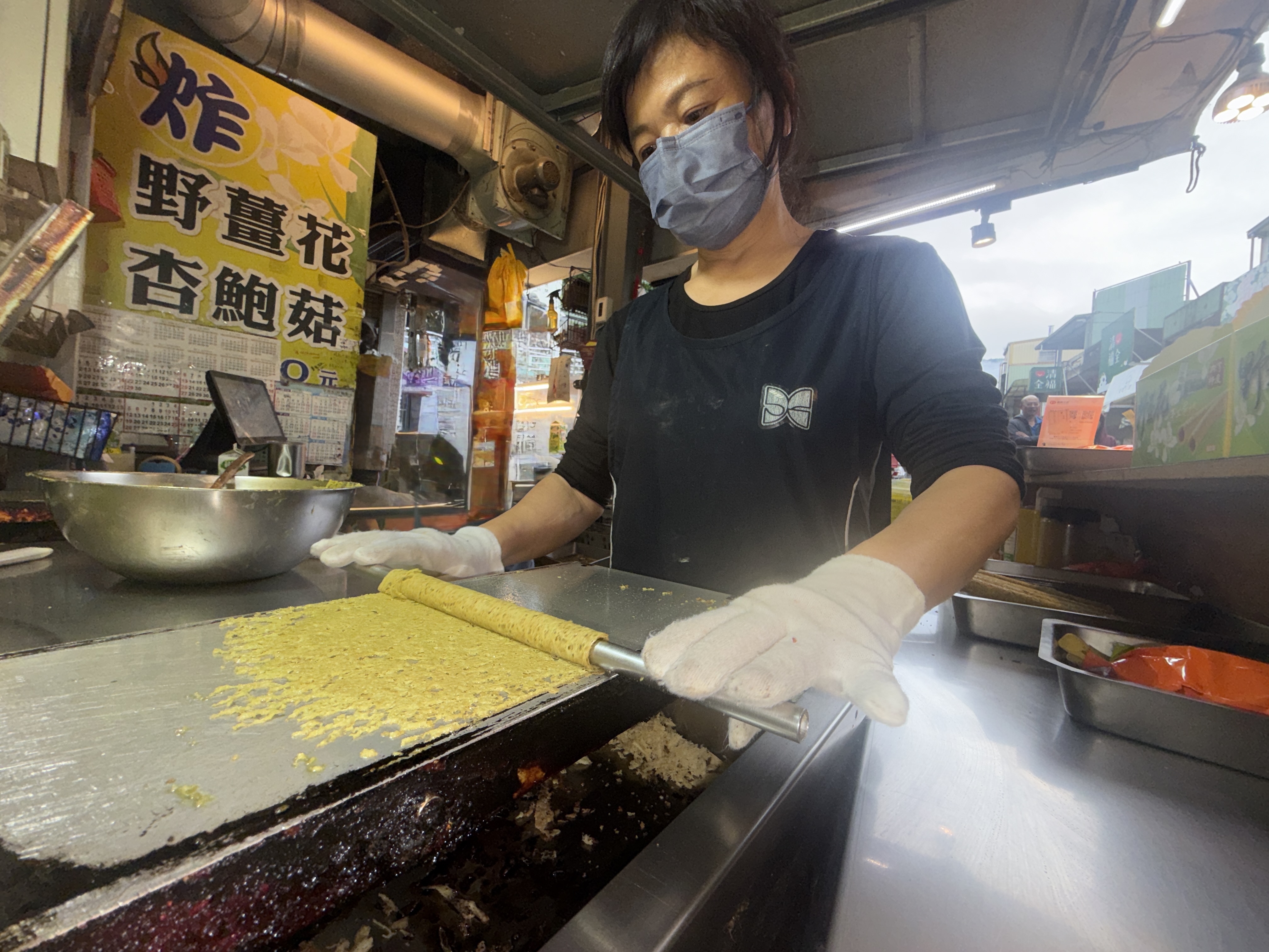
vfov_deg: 85.7
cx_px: 634
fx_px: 513
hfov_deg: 102.1
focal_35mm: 14
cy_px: 476
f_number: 2.2
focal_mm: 2.22
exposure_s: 1/122
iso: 40
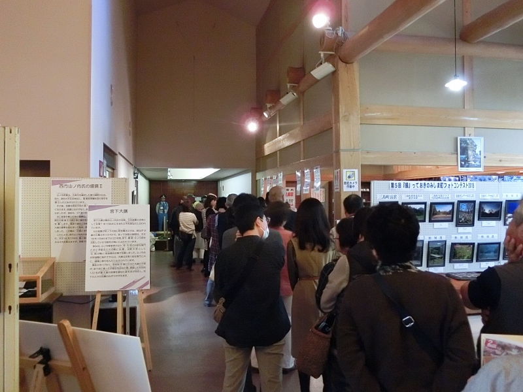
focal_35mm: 34
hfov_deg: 54.0
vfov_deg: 41.8
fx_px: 514
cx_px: 262
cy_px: 196
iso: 800
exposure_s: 1/20
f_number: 3.9
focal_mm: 6
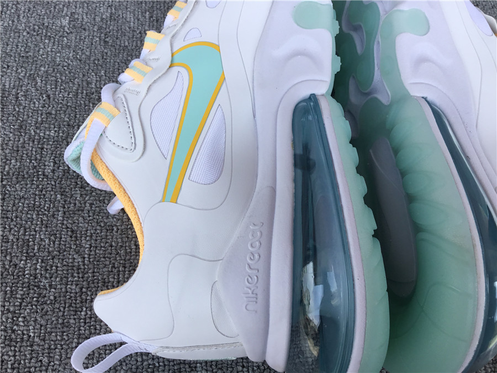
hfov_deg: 58.4
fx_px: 445
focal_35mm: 31
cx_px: 248
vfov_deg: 45.4
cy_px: 186
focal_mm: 3.3
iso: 25
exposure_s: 1/374
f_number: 2.4
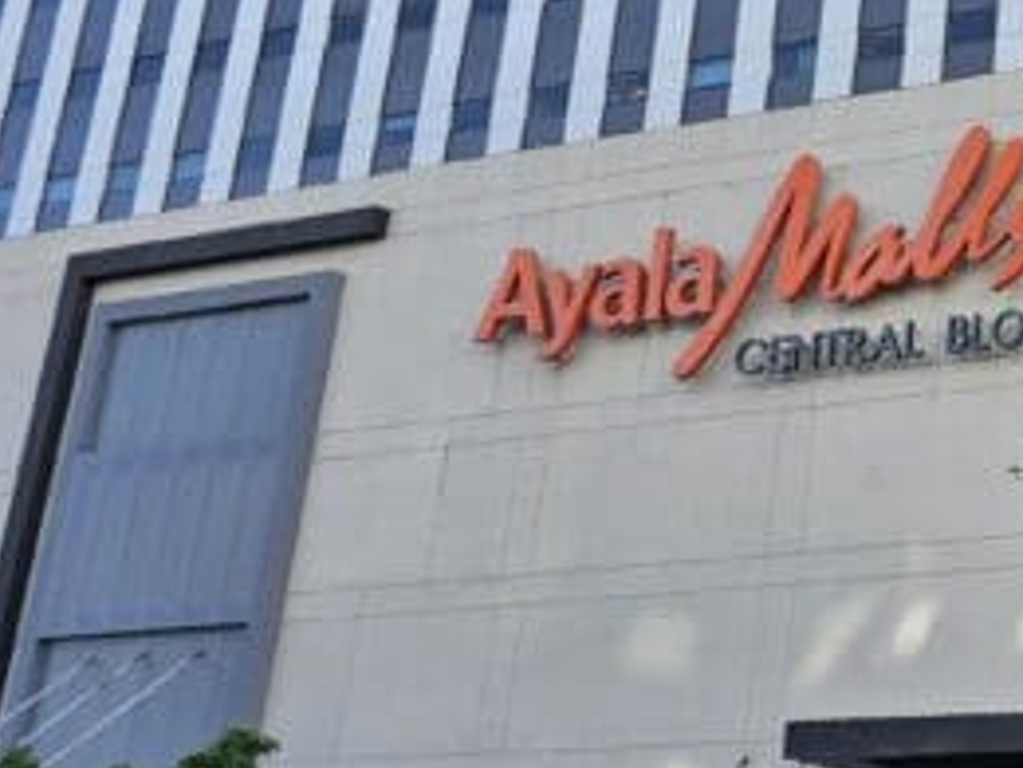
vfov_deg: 21.5
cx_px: 1424
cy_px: 213
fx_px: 2010
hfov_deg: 24.0
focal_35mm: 68
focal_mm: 6.3
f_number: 1.7
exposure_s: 1/178
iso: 10
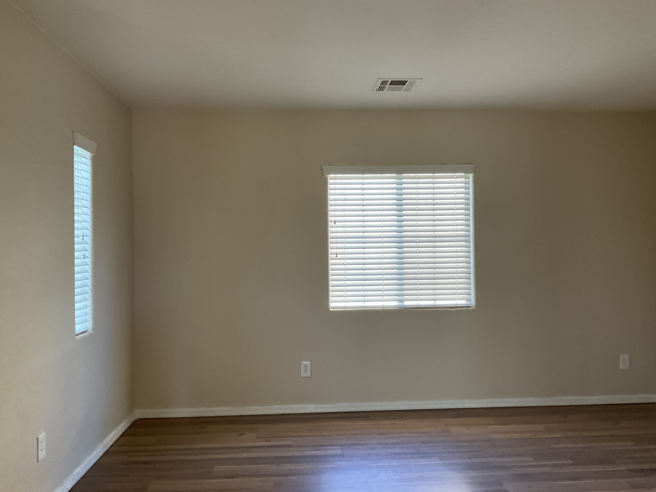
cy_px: 246
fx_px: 550
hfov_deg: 61.7
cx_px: 328
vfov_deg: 48.2
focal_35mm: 29
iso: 160
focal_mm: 3
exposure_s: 1/60
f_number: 1.8
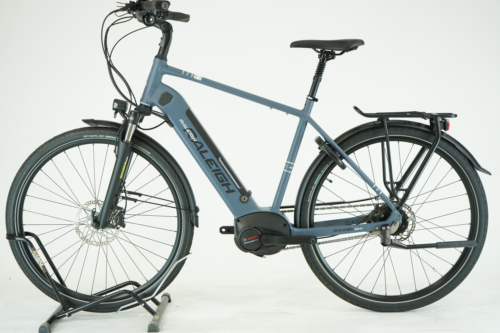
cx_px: 250
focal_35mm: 54
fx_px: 750
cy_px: 166
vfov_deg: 25.1
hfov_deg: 36.9
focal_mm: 54
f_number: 5.6
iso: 1600
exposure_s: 1/200
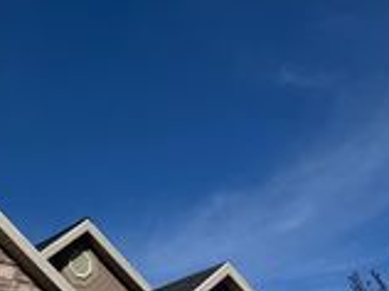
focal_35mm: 76
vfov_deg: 17.3
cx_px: -5
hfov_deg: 24.5
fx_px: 853
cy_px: 443
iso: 80
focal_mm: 6.76
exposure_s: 1/9009
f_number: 1.78
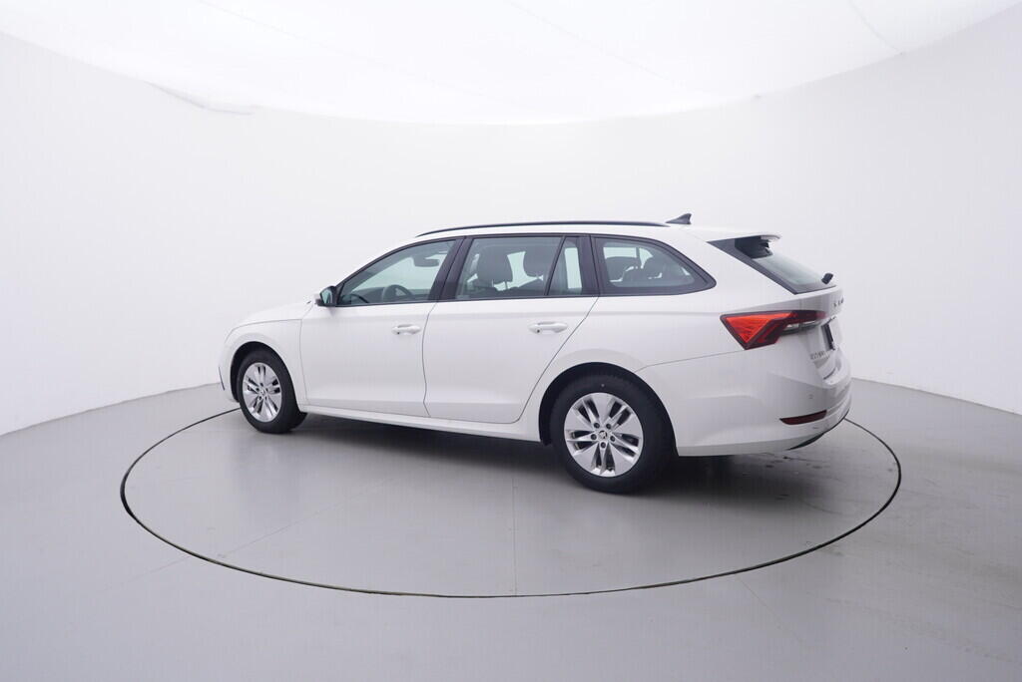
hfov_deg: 77.3
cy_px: 341
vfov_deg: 56.2
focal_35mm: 22
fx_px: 639
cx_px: 511
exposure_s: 1/80
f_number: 5
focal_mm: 15
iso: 200
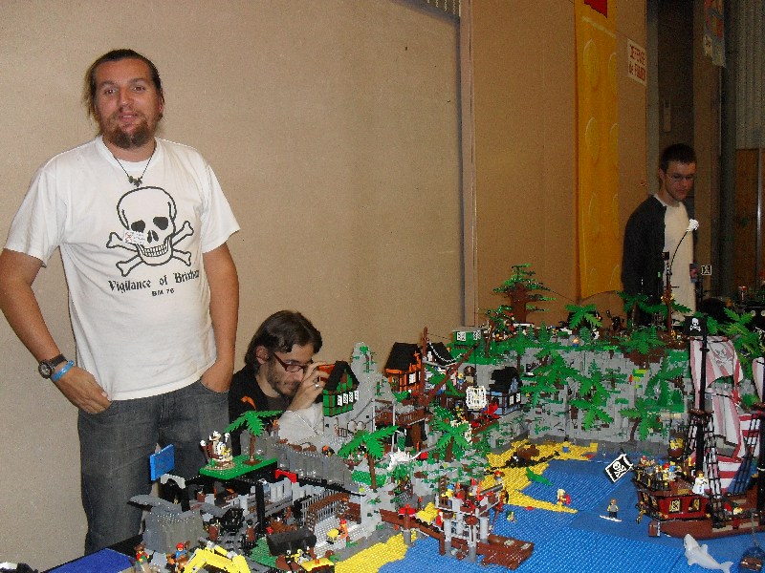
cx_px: 382
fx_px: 773
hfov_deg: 52.6
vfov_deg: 40.7
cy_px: 286
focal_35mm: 35
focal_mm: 6.3
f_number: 3.2
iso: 200
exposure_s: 1/45
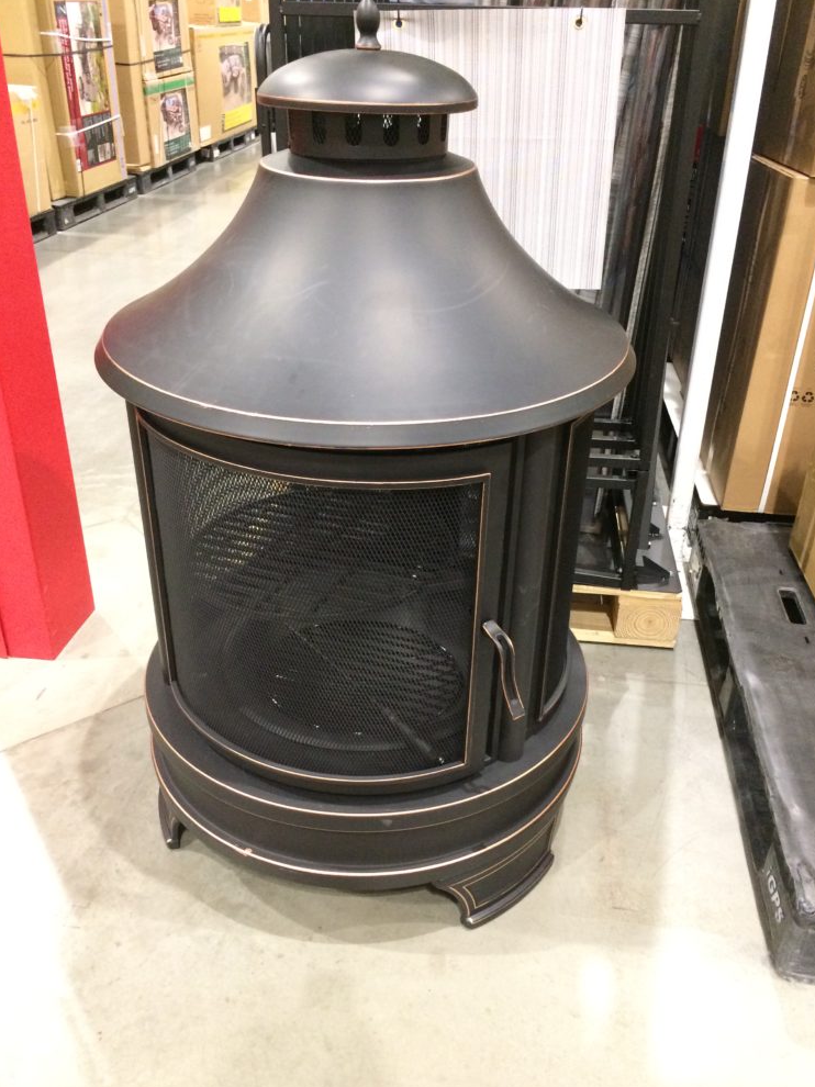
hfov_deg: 46.8
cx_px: 418
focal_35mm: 30
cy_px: 549
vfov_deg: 60.0
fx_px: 942
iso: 250
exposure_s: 1/30
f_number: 2.2
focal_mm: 4.15
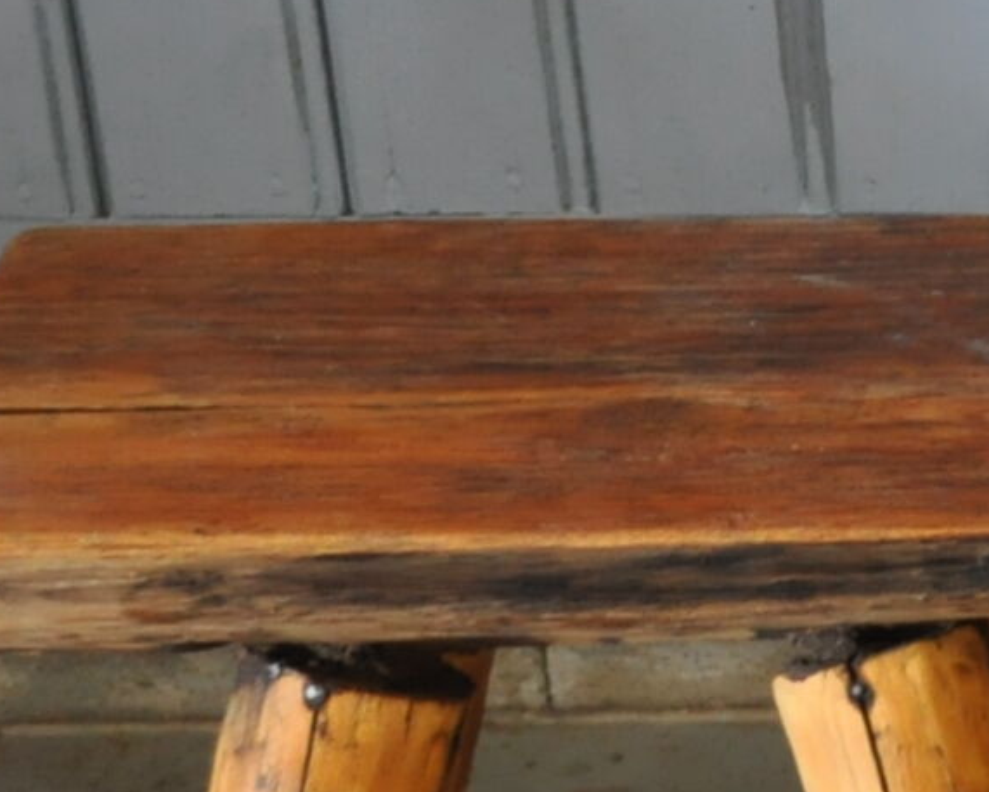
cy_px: 482
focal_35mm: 206
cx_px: 2153
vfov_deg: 7.5
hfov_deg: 8.7
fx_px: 6031
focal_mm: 26
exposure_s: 1/60
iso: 800
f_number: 4.2
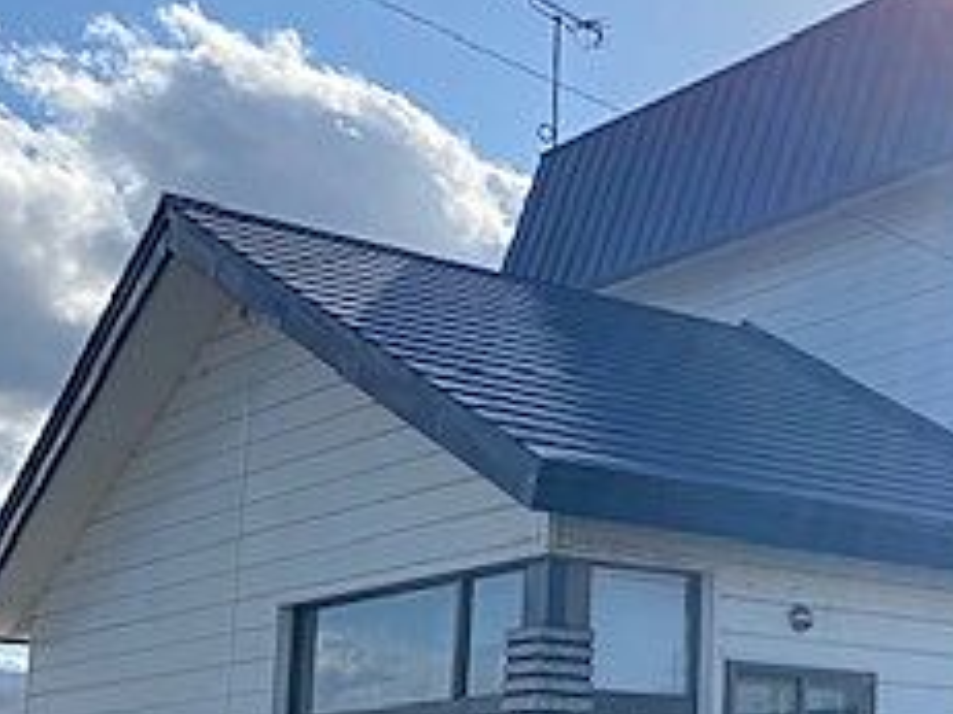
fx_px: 1981
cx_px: 945
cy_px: 541
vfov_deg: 20.3
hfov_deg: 25.7
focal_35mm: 72
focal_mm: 4.25
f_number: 1.8
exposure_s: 1/5025
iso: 32
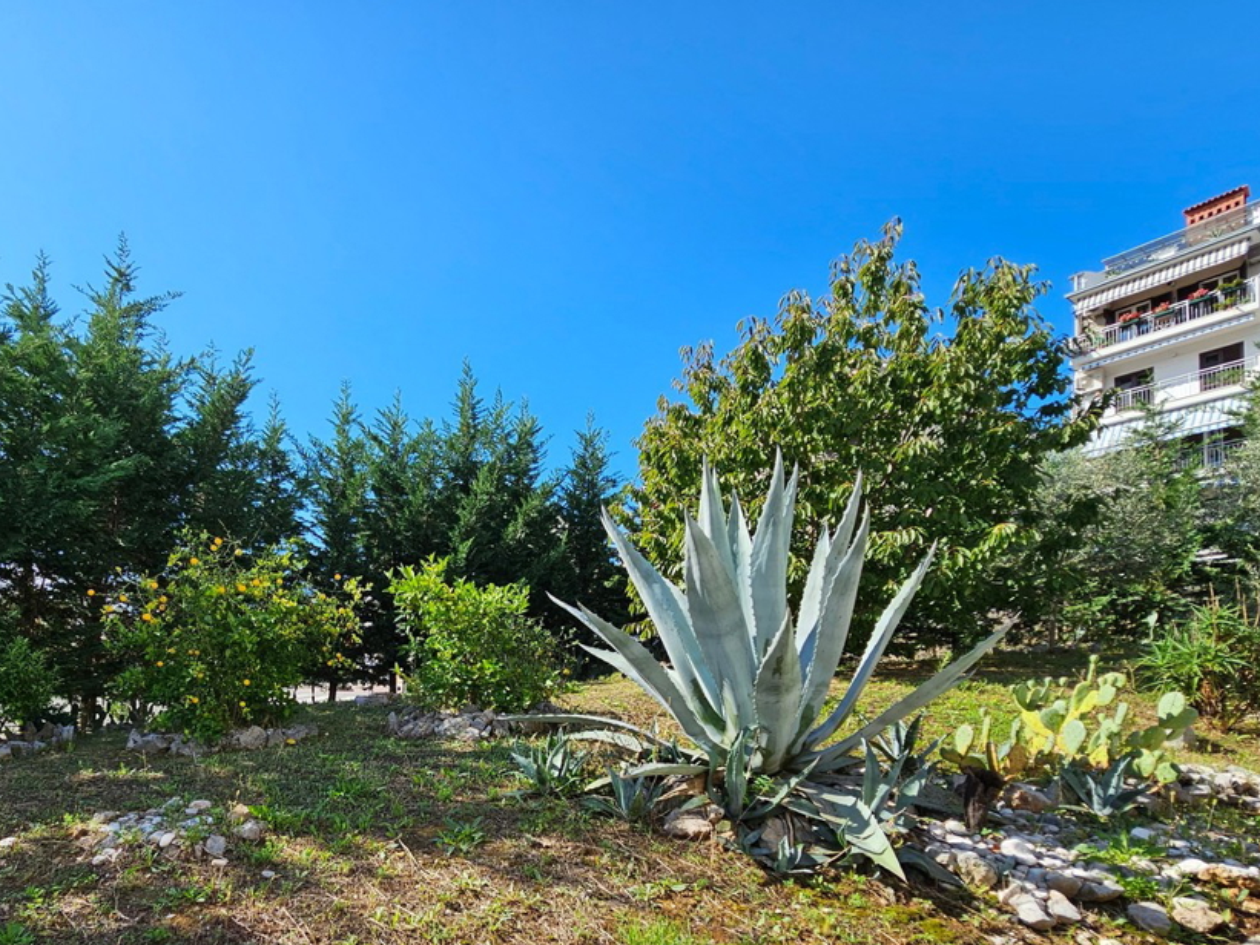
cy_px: 667
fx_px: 692
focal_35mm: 19
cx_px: 430
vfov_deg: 65.9
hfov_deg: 82.1
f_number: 2.2
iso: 50
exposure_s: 1/1402
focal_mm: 2.2
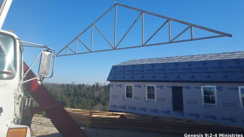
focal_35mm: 27
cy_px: 49
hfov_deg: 69.9
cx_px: 123
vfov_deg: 42.4
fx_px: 175
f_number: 1.8
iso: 40
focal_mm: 4.6
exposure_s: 1/1084
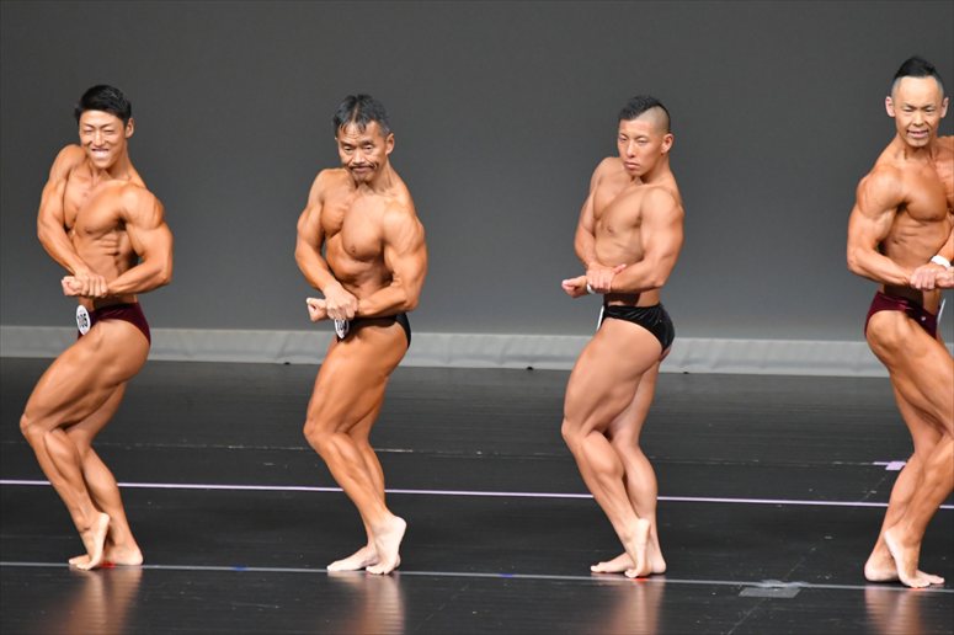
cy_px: 318
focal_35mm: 345
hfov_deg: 6.0
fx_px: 9138
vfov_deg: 4.0
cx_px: 477
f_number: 5.6
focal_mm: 230
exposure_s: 1/400
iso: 5000
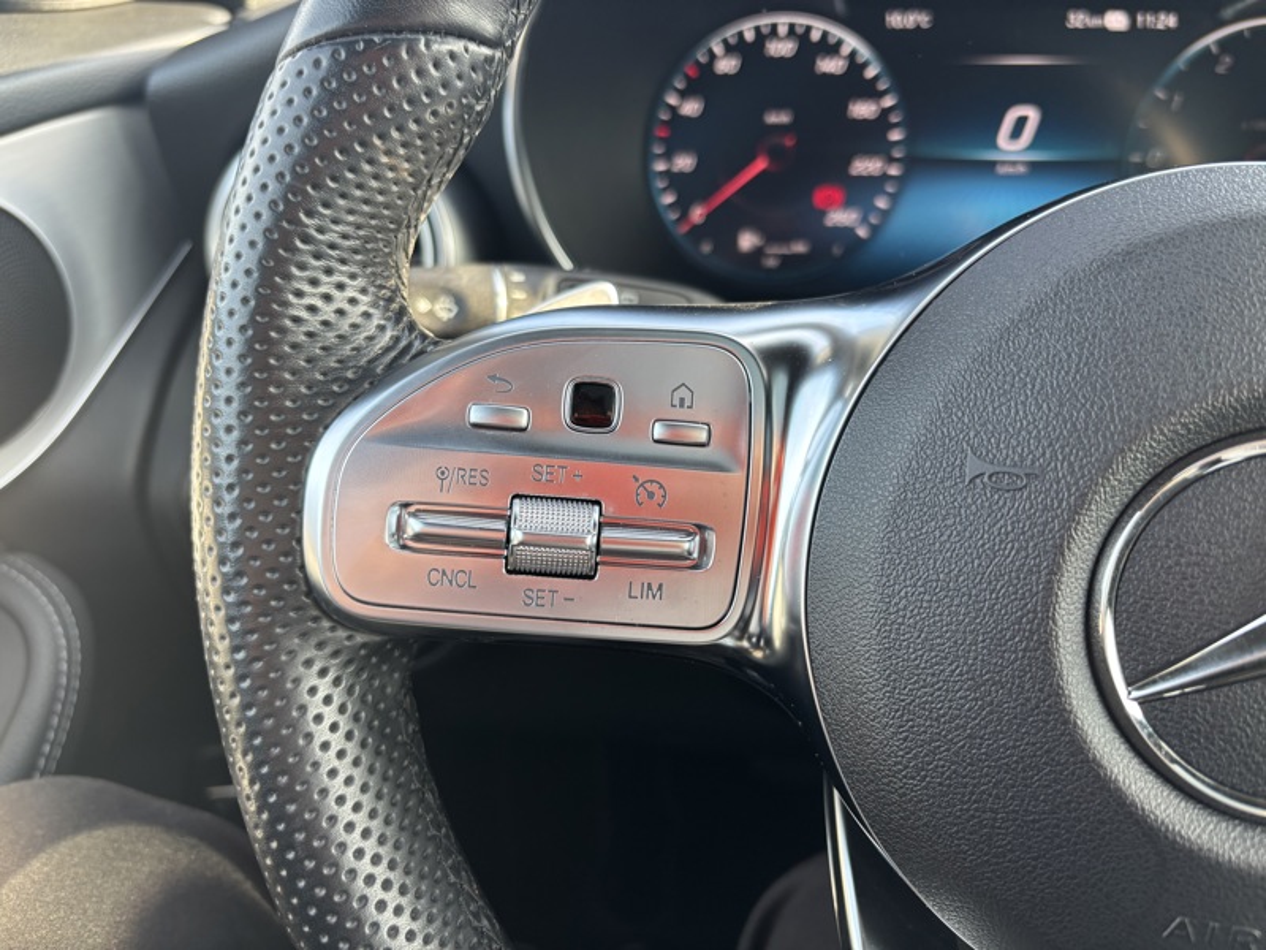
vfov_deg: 53.1
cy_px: 475
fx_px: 951
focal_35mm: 26
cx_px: 633
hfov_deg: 67.3
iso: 80
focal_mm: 5.96
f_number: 1.6
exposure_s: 1/121
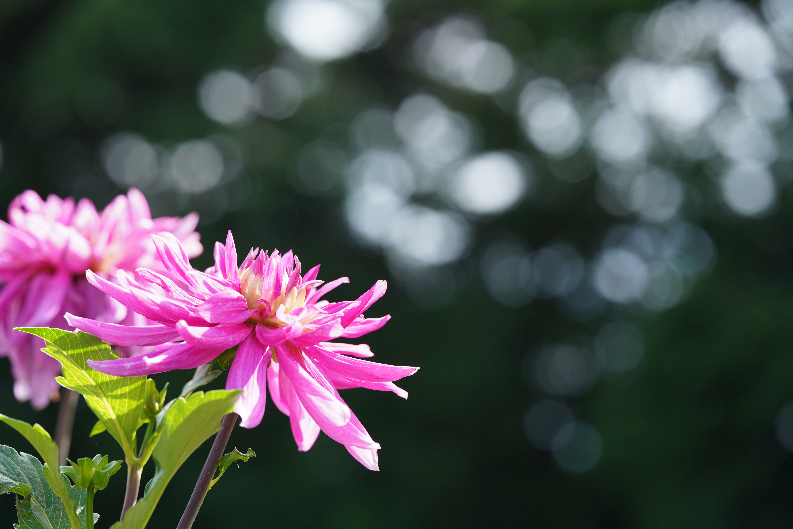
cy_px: 264
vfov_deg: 12.5
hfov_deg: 18.6
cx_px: 396
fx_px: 2423
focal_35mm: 110
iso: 100
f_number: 5.6
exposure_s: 1/125
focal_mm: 110
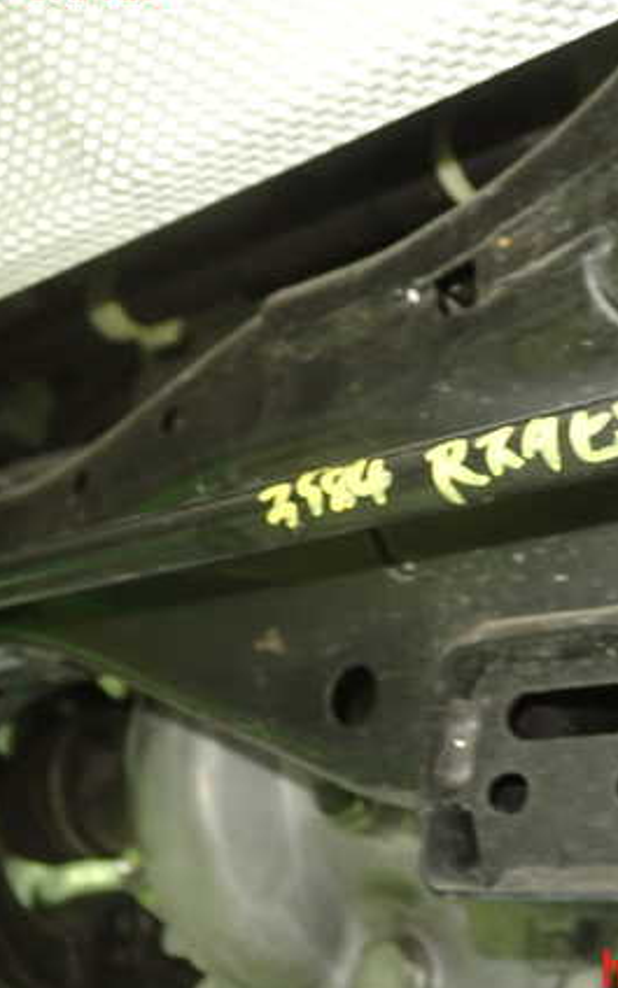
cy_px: 478
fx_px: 1213
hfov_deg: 28.3
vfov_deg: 44.4
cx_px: 429
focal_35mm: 45
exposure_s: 1/20
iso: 800
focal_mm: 5.4
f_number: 2.3
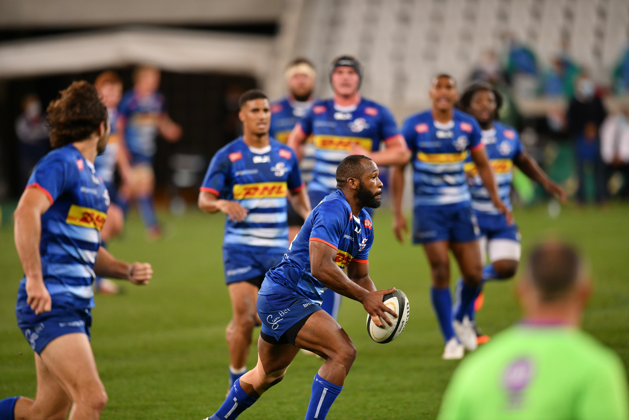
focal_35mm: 400
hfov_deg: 5.2
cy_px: 210
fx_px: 6988
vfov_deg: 3.4
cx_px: 314
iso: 1250
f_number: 2.8
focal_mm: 400
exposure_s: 1/1250
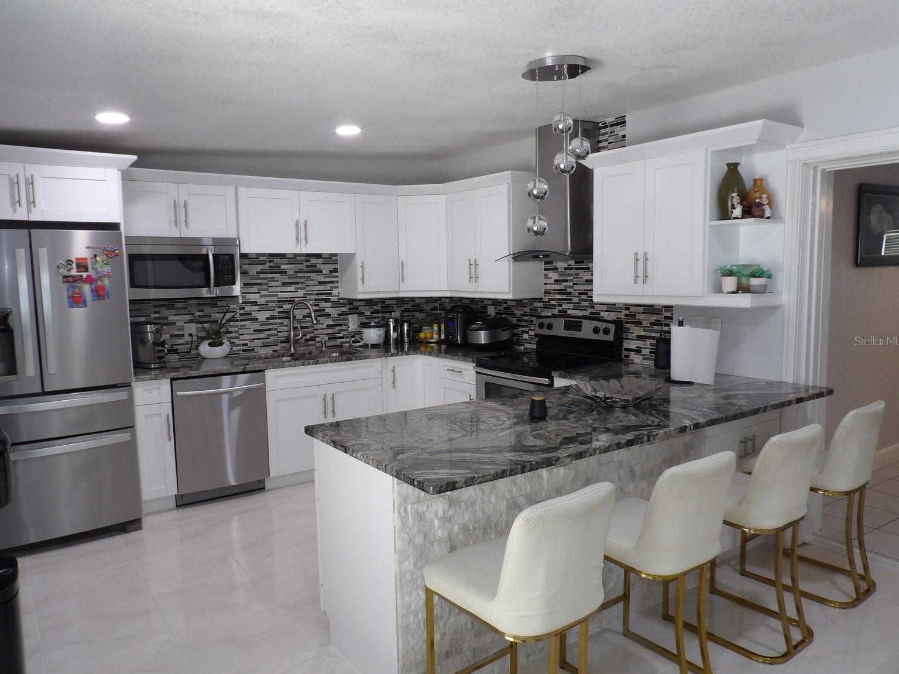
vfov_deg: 54.9
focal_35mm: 25
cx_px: 441
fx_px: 649
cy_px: 341
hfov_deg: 69.4
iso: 200
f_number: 3.2
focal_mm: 4.3
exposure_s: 1/33
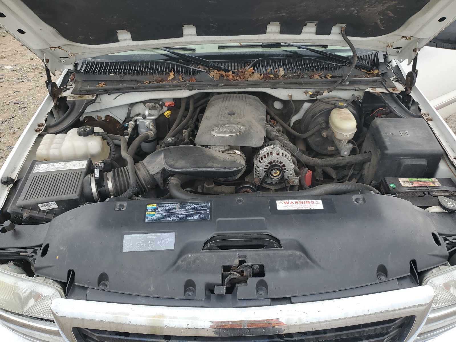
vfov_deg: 53.1
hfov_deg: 67.3
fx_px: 343
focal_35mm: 26
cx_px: 228
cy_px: 171
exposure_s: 1/312
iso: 50
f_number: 1.5
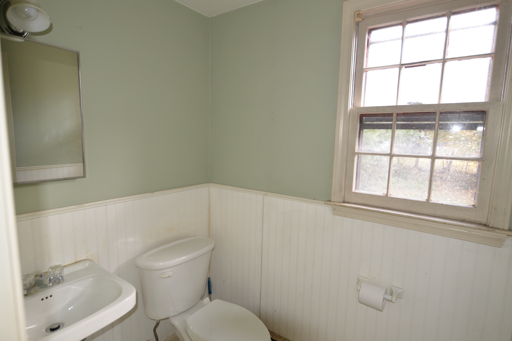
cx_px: 256
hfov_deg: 90.0
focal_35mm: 18
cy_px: 170
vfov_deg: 67.4
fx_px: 256
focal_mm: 18
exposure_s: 1/60
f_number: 3.5
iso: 500
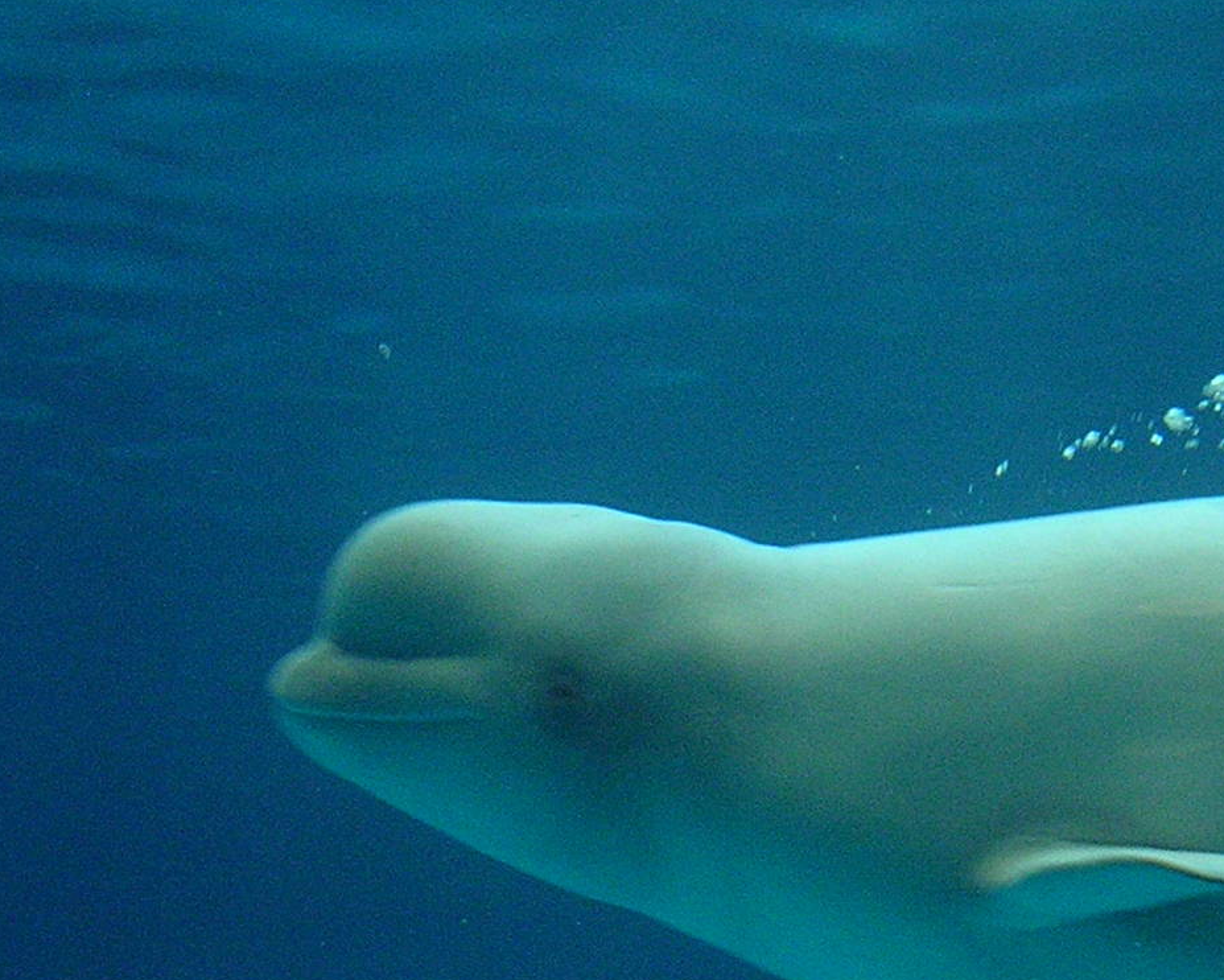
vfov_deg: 23.8
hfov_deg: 29.0
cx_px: 945
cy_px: 586
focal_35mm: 64
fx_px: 2319
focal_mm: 5.8
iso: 400
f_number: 2.8
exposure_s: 1/64
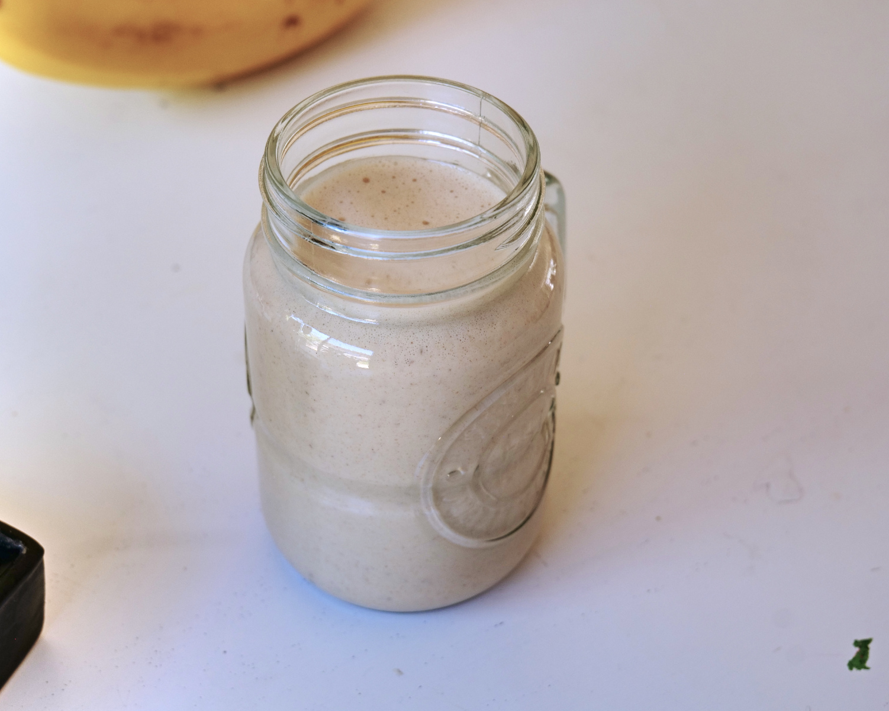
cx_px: 377
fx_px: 1894
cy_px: 357
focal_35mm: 72
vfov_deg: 21.3
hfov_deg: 26.4
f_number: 7.1
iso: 640
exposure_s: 1/80
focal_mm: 60
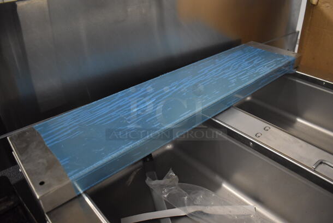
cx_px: 166
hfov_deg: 67.3
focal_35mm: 27
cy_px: 112
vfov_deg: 48.0
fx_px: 250
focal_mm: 18
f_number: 3.5
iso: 2800
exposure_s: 1/125
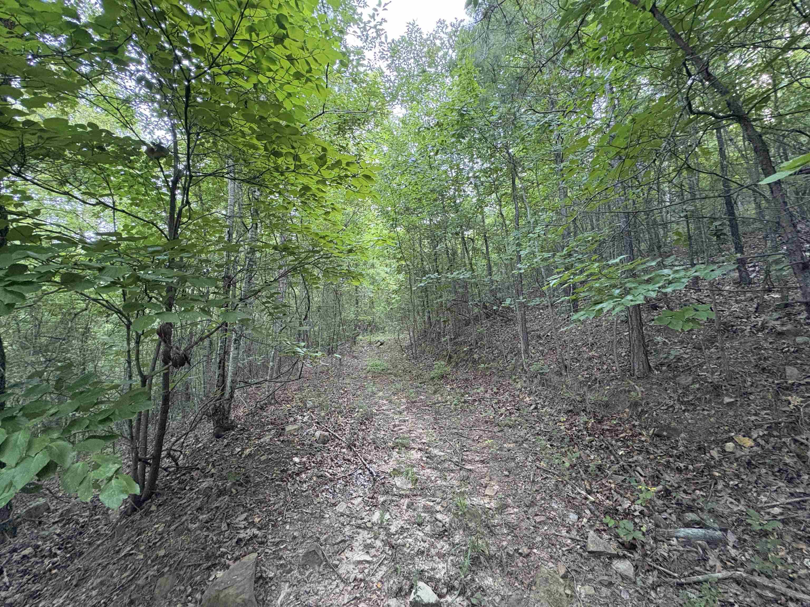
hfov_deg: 102.1
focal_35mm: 14
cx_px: 405
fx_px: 328
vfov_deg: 85.7
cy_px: 304
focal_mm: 2.22
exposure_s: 1/60
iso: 400
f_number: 2.2
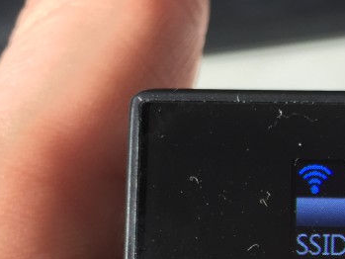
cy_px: 261
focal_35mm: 85
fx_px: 847
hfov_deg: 22.0
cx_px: 360
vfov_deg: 17.0
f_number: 2.2
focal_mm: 4.15
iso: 40
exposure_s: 1/120
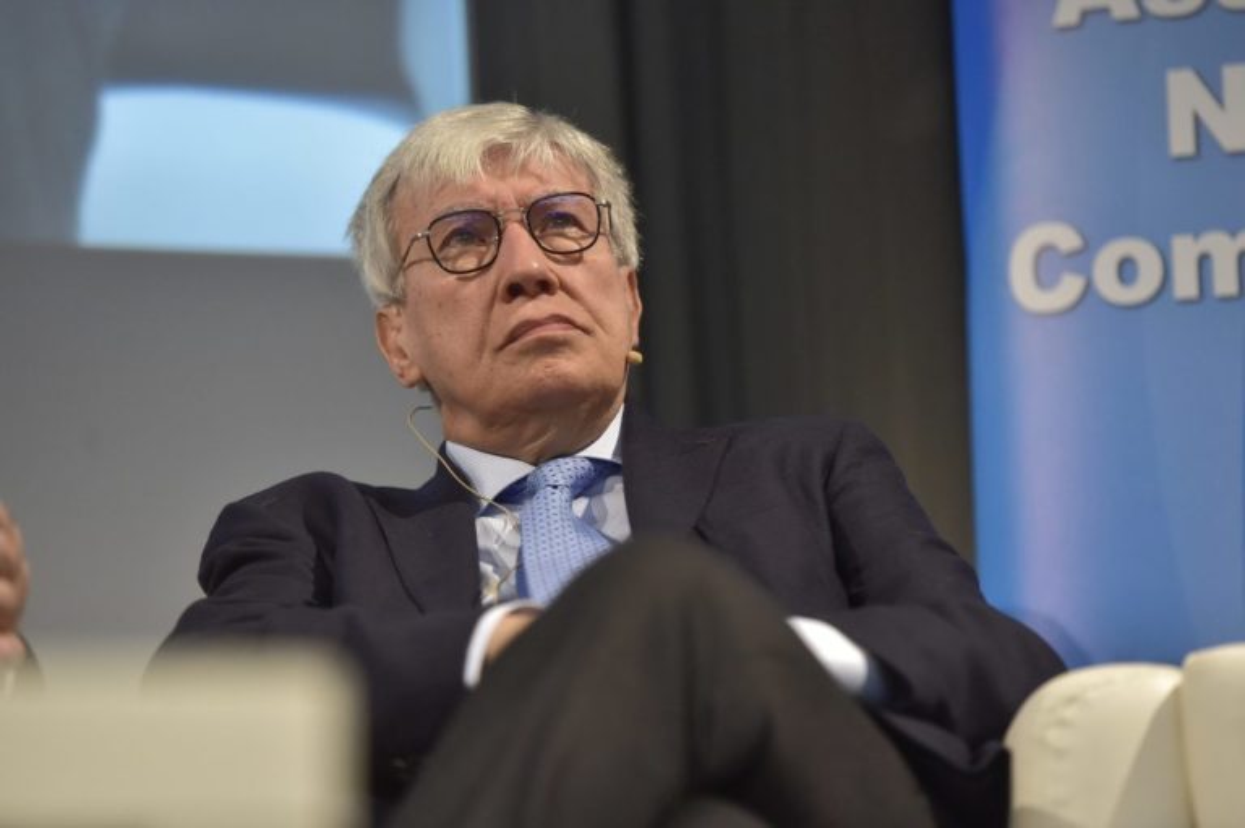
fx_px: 5357
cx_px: 622
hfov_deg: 13.3
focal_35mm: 155
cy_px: 414
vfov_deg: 8.8
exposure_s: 1/640
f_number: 3.5
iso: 5000
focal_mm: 155
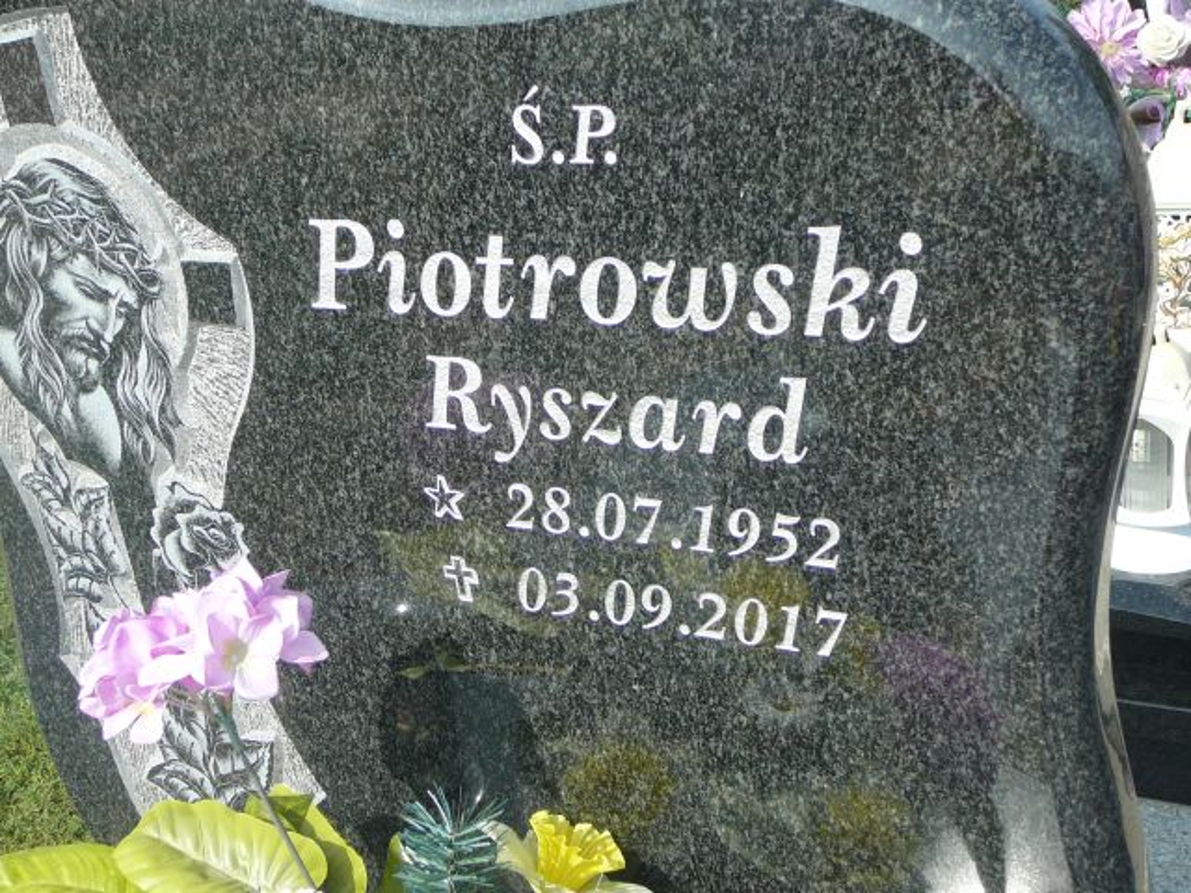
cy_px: 446
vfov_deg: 29.7
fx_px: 1686
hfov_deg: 38.9
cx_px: 596
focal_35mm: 49
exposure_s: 1/640
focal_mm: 7.3
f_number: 3.4
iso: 80
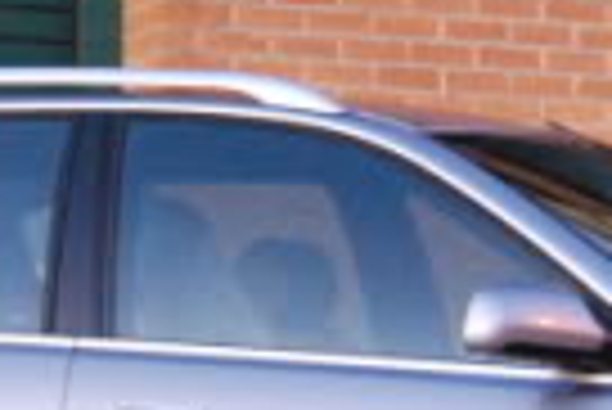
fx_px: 3897
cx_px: 70
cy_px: 164
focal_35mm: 229
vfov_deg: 6.0
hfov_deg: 8.9
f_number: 4
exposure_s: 1/30
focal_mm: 26
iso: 1600
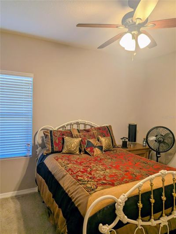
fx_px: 162
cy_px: 117
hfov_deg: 56.9
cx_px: 88
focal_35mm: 24
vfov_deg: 71.5
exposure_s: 1/37.4
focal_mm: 6.81
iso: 47
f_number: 1.85
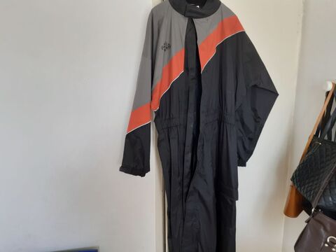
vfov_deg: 51.4
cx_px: 168
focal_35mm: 27
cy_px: 126
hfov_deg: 65.3
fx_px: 262
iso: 160
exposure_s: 1/50
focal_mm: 3.6
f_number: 1.9
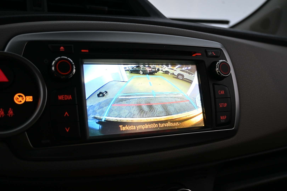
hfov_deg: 51.3
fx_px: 299
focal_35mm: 38
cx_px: 144
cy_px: 96
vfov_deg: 35.5
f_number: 4.2
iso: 800
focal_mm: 25
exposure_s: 1/40
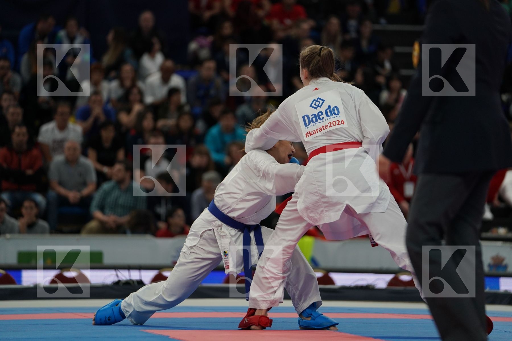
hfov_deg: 11.3
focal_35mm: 182
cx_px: 256
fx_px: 2588
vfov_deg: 7.5
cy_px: 170
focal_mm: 182
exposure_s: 1/1000
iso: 1250
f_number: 2.8
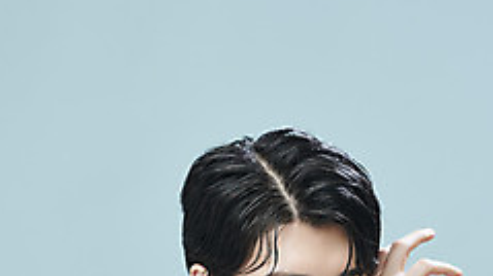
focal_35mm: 228
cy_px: 264
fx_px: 2978
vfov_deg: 5.3
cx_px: 267
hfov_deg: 9.5
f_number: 5.6
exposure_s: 1/125
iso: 50
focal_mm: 130
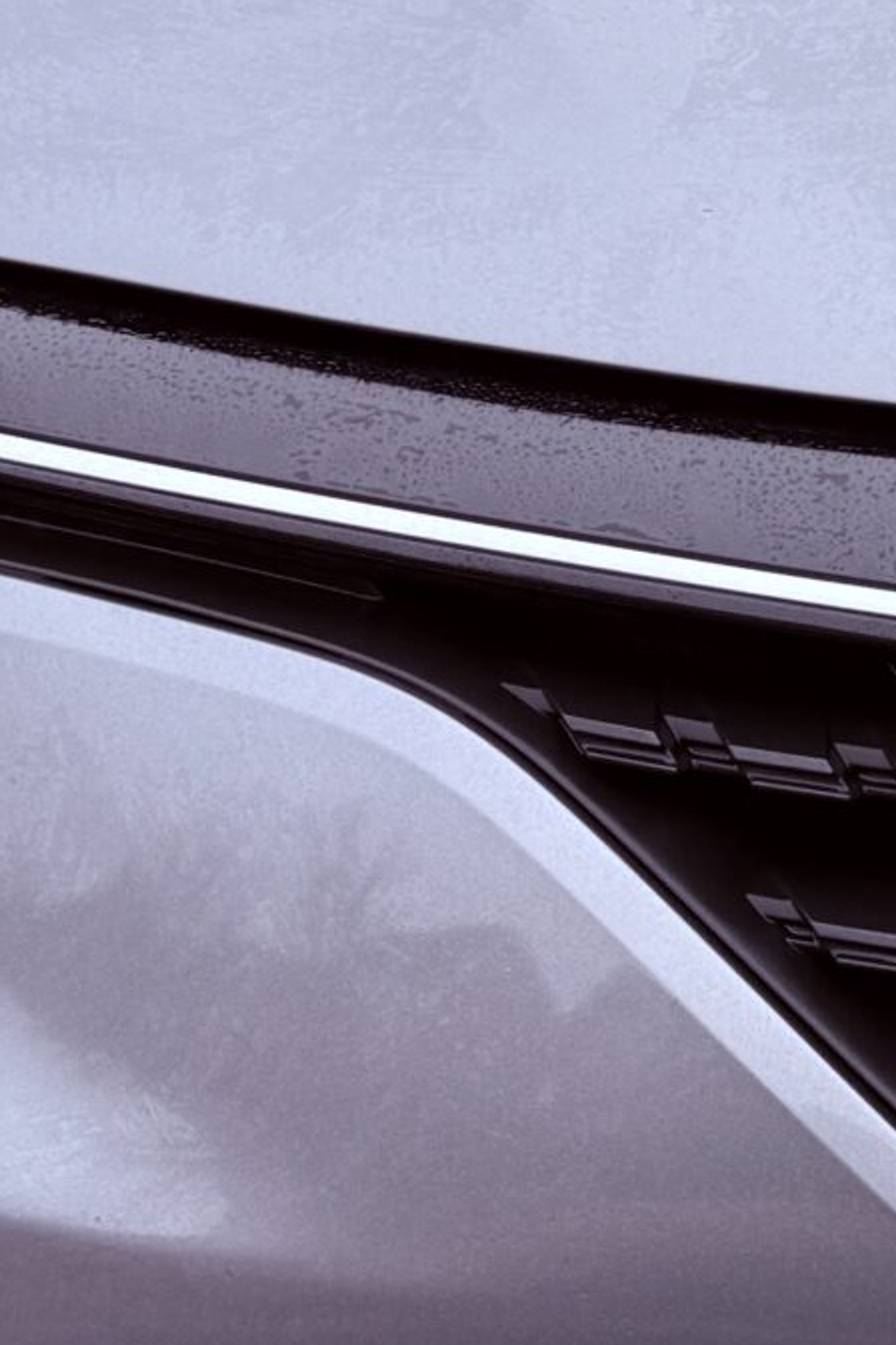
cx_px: 1406
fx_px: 3550
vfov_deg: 21.5
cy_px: 701
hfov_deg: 13.4
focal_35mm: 95
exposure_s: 1/121
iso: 64
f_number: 1.78
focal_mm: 6.76
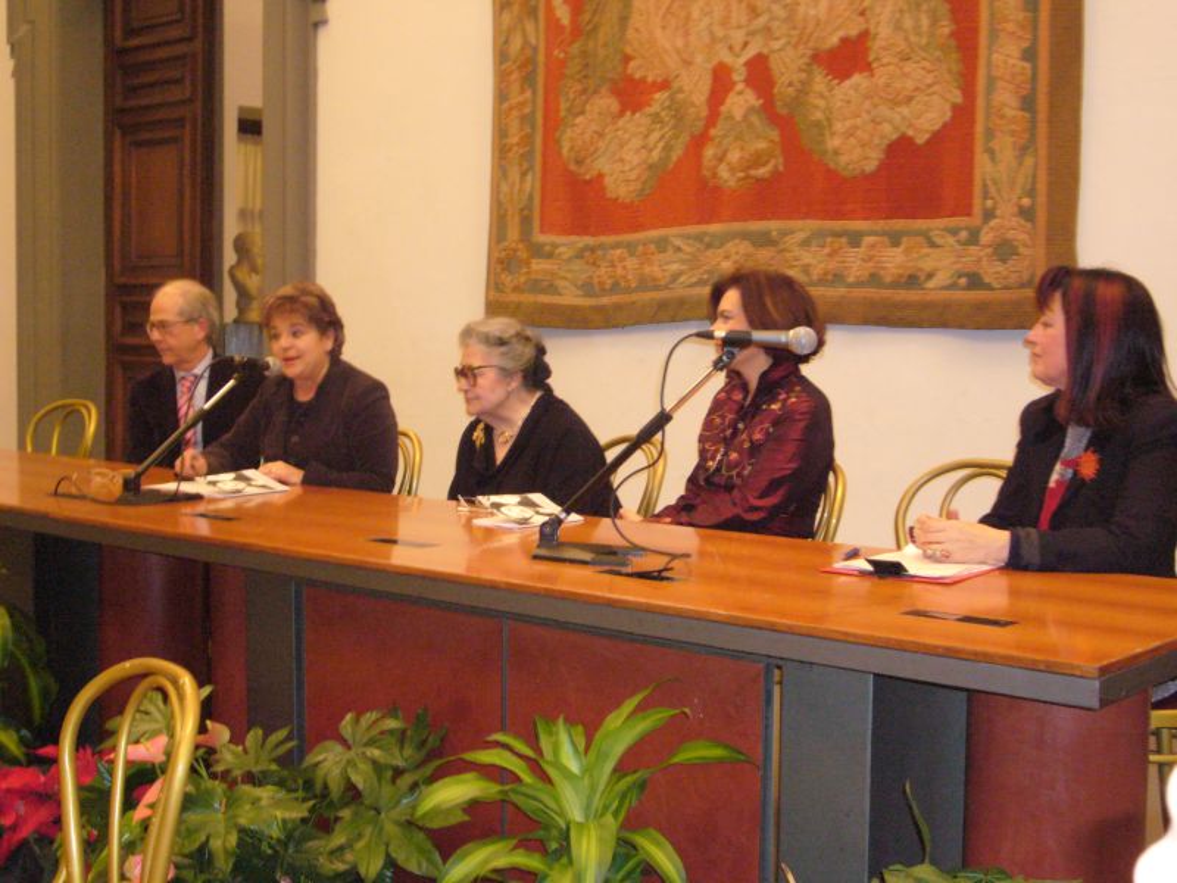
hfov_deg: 38.9
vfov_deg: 29.7
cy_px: 442
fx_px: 1666
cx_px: 588
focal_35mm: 49
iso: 320
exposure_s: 1/8
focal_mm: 8.1
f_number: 3.6
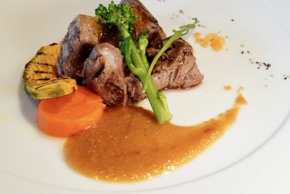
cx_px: 151
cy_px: 81
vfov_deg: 24.4
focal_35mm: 55
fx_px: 447
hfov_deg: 35.9
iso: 2500
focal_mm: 26.9
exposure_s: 1/250
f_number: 7.1
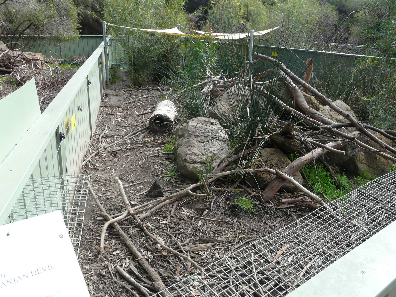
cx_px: 198
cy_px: 148
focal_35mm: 29
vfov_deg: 48.2
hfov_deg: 61.7
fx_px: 332
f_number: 4
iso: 100
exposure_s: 1/125
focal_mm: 4.7
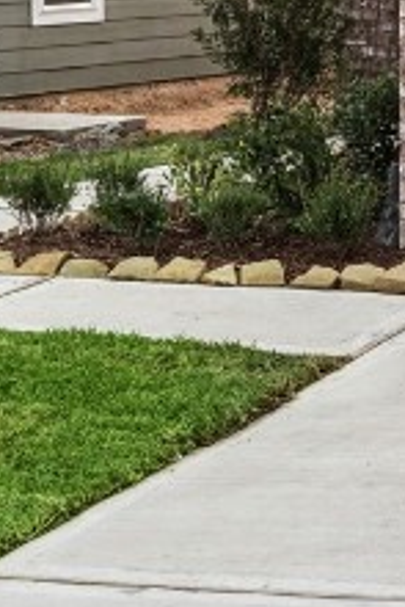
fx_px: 2813
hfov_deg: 7.8
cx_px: 860
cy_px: -108
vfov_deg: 12.0
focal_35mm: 167
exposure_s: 1/160
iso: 160
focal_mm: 32
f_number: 9
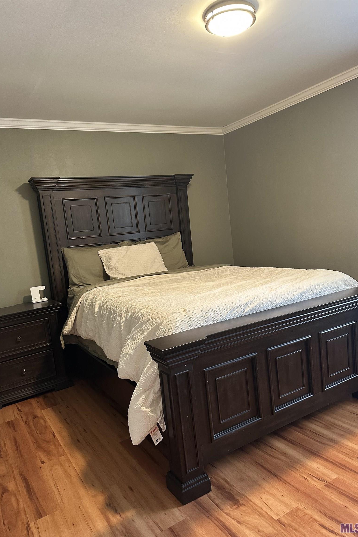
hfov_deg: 51.3
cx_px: 174
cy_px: 268
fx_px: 373
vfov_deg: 71.5
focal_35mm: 25
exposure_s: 1/60
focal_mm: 6.86
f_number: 1.78
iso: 400
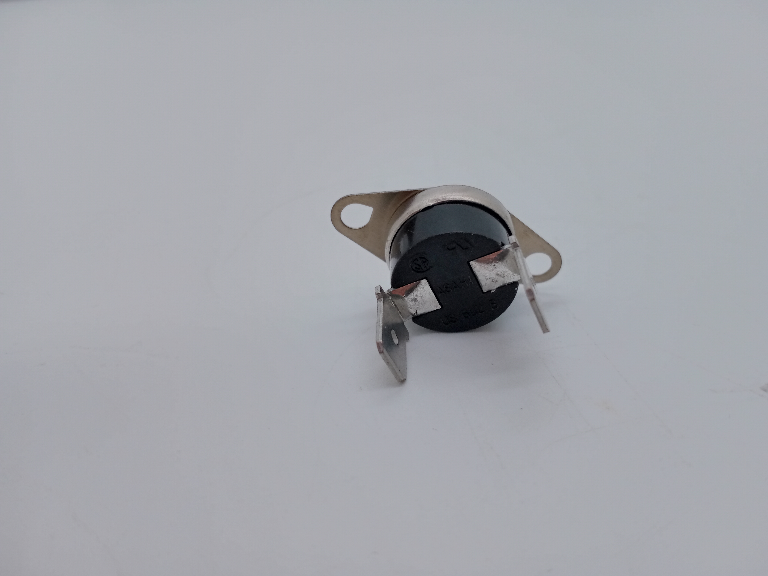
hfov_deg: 63.4
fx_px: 621
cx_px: 384
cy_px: 288
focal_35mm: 28
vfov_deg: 49.7
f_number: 1.8
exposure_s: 1/443
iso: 111
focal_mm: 4.05
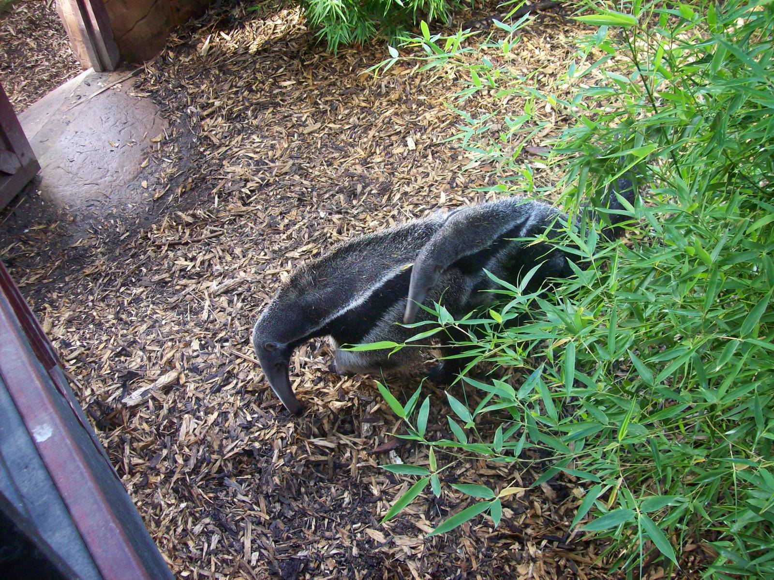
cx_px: 387
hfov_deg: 51.4
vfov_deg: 39.6
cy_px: 290
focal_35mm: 36
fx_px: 805
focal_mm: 6
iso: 160
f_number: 2.7
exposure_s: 1/38.7
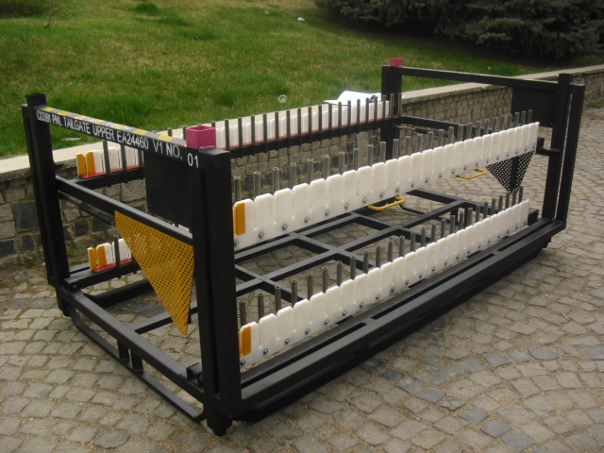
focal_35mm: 36
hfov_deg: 51.4
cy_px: 226
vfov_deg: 39.7
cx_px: 302
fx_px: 628
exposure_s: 1/100
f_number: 7.8
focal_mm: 6.3
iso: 80
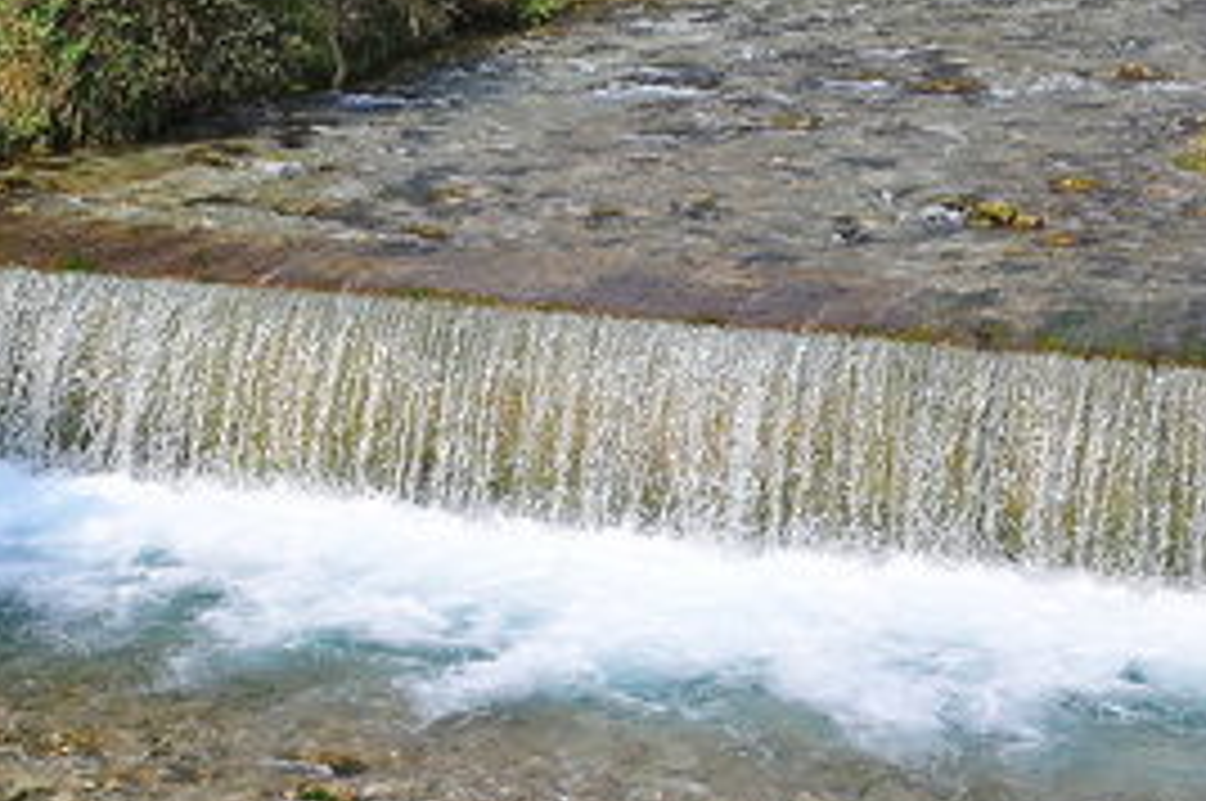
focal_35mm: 94
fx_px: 3145
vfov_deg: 14.2
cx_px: 482
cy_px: -38
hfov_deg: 21.7
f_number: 4
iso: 250
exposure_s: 1/1600
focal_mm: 28
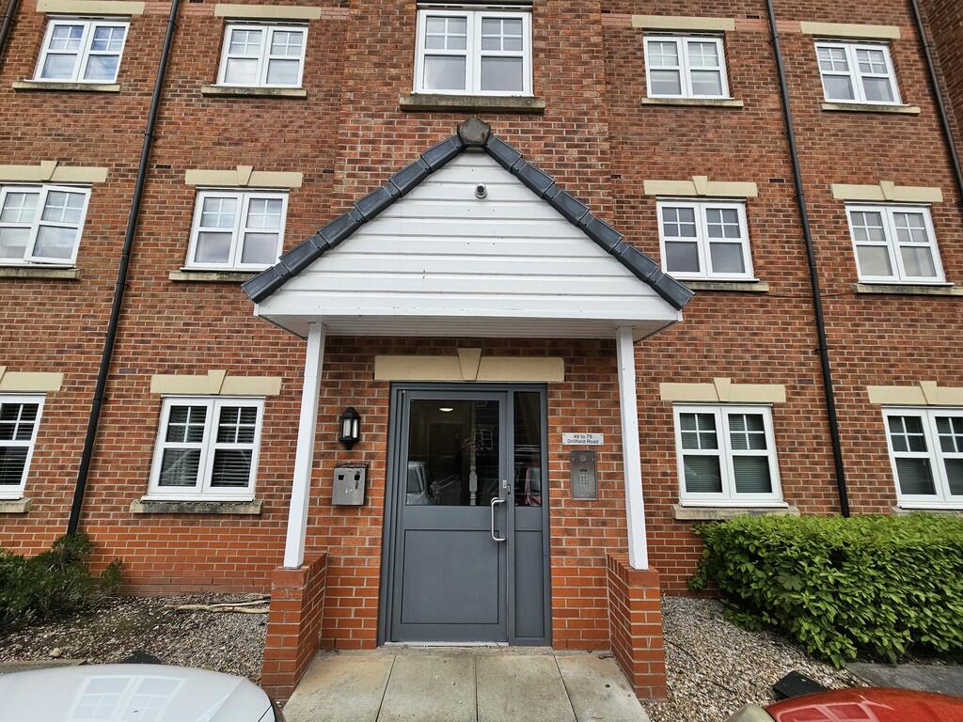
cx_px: 482
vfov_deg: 89.9
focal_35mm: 13
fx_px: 362
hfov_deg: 106.2
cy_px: 361
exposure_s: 1/1255
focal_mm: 2.2
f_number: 2.2
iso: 50
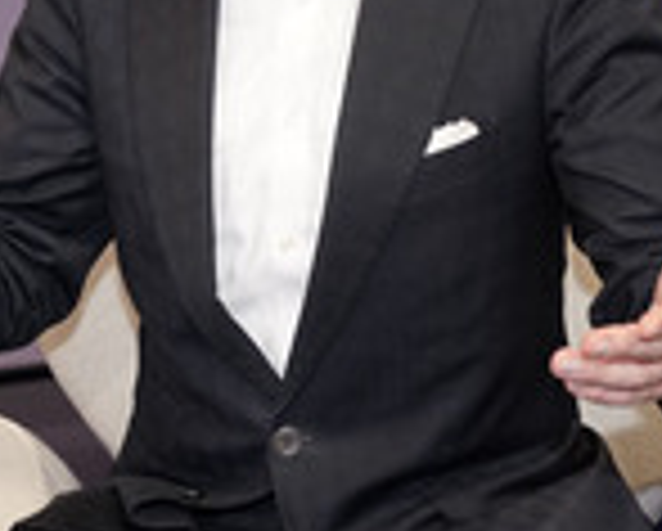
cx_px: 218
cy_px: 72
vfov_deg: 13.0
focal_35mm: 118
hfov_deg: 16.2
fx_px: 2315
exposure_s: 1/125
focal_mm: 41
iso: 2000
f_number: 5.6
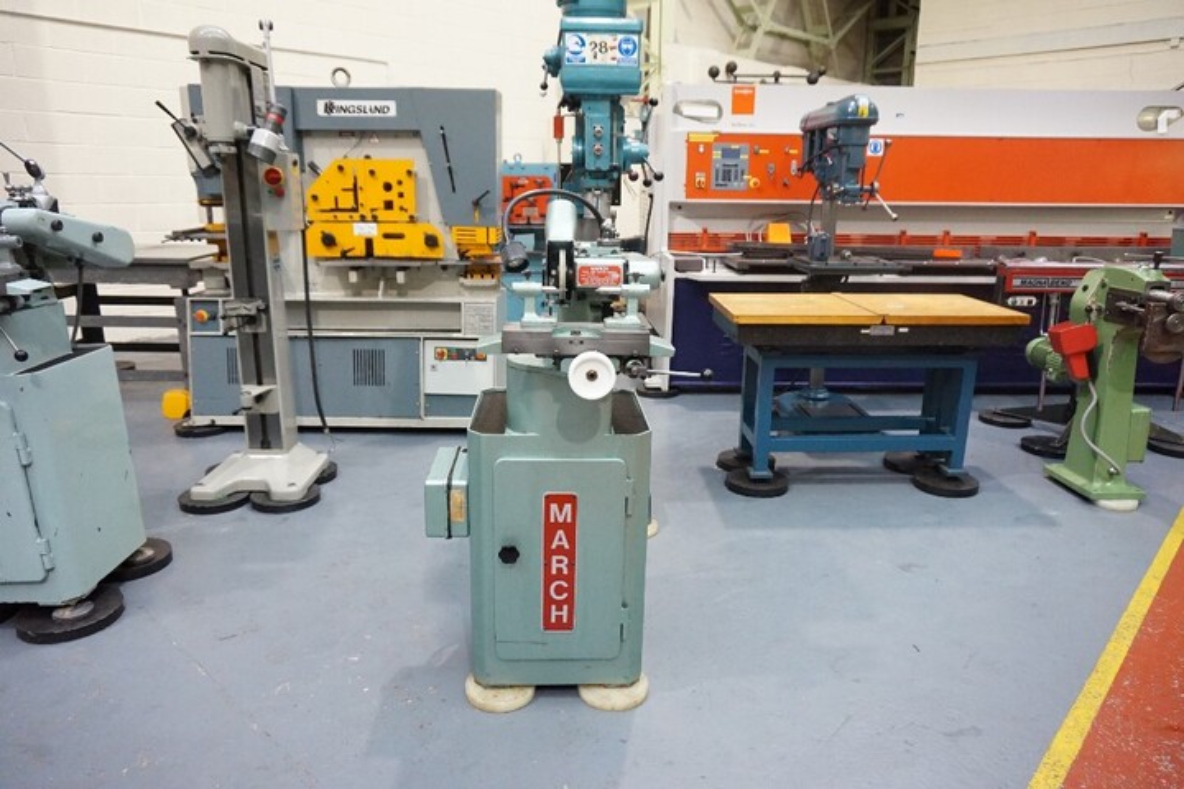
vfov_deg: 53.1
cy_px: 394
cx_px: 592
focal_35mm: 24
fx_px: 789
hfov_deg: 73.7
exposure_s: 1/100
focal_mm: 16
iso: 3200
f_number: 3.5
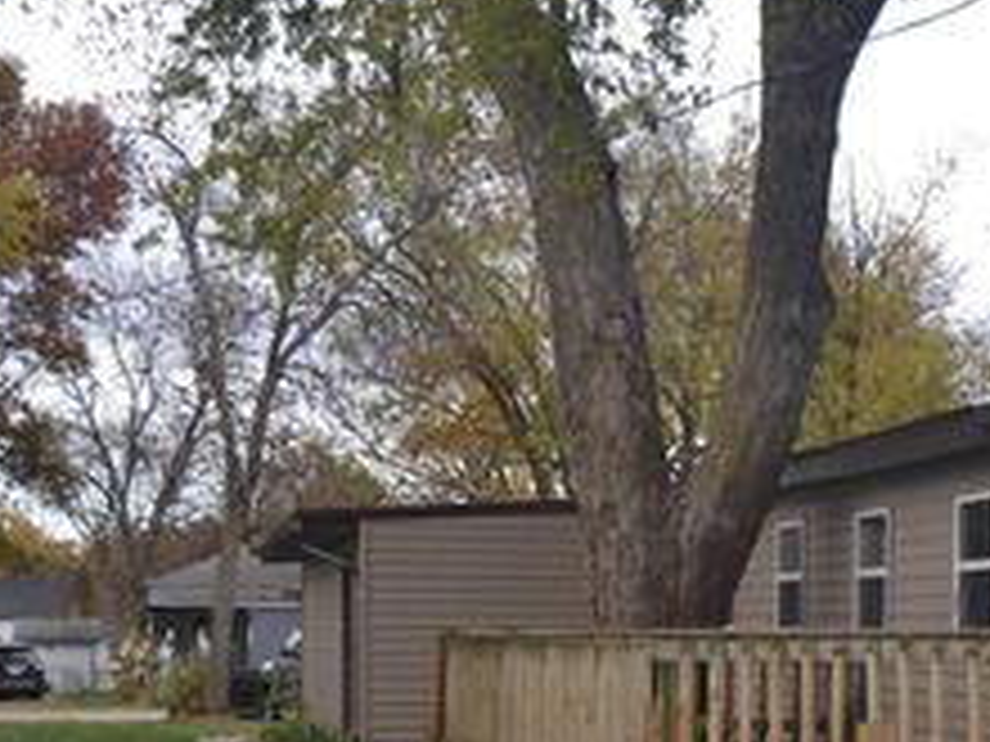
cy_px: 681
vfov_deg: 20.0
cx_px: 778
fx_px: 2059
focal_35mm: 72
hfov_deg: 26.6
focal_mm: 22
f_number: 4
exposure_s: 1/160
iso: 100
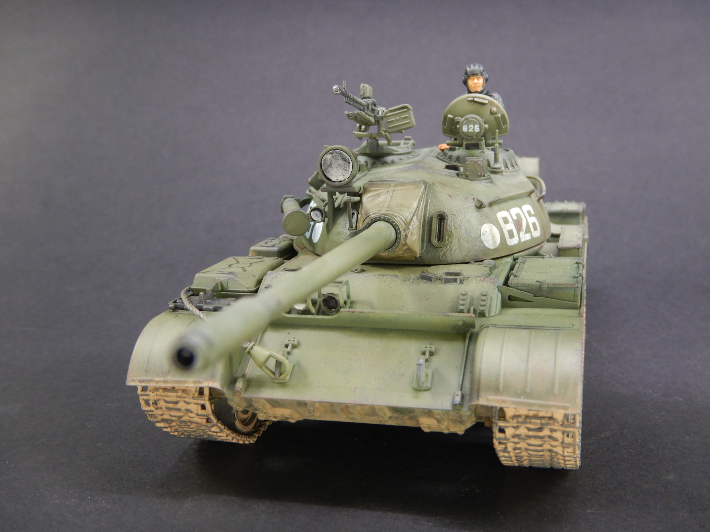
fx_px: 902
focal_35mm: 44
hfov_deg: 42.9
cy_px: 266
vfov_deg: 32.9
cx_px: 355
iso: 220
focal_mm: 7.8
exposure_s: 1/30
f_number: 4.3
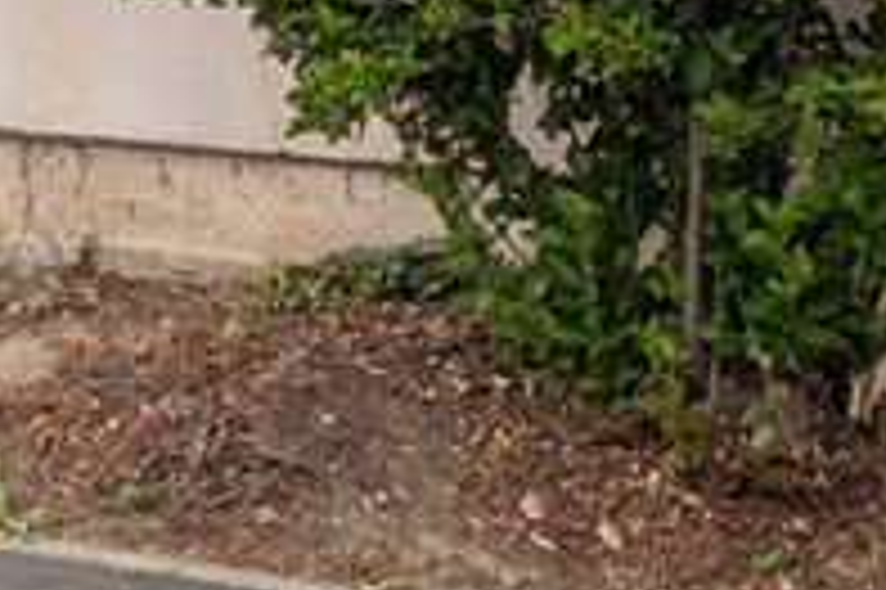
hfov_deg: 16.2
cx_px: 63
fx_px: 3074
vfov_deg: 10.0
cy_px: -646
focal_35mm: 125
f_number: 8
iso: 200
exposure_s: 1/100
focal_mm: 24
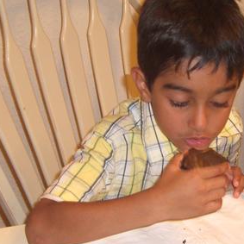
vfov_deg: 22.7
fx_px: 606
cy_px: 151
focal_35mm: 76
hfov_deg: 22.4
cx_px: 202
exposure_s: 1/60
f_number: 2.7
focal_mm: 6.2
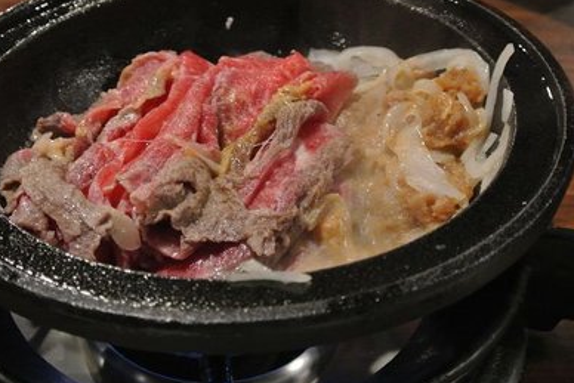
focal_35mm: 58
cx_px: 235
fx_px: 925
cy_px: 148
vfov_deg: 23.4
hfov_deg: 34.4
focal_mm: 16.9
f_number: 4.5
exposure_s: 1/15
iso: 2000
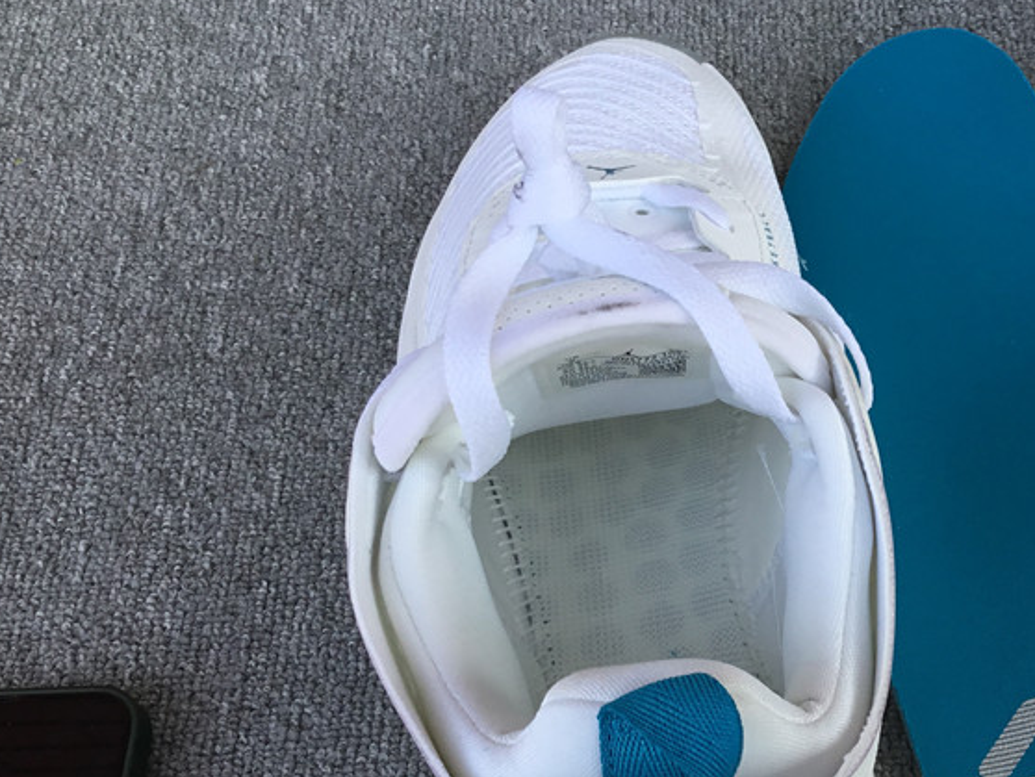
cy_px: 500
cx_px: 822
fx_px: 1496
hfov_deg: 36.9
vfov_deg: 29.0
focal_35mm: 50
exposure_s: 1/277
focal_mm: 3.3
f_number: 2.4
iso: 25
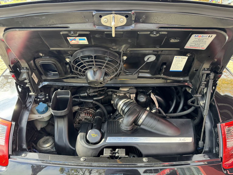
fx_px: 162
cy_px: 88
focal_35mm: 24
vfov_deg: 56.8
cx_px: 116
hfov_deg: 71.6
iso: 80
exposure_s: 1/171
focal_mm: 6.76
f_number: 1.78
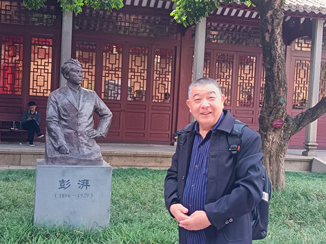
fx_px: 452
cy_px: 122
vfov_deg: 30.3
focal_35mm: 48
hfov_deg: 39.7
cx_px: 163
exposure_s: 1/100
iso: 3323
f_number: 1.75
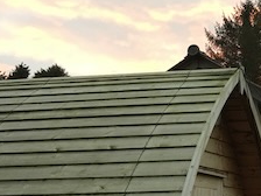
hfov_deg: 21.3
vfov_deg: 17.7
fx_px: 626
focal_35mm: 83
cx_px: 340
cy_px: 138
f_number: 2.2
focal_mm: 4.15
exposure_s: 1/17
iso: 40
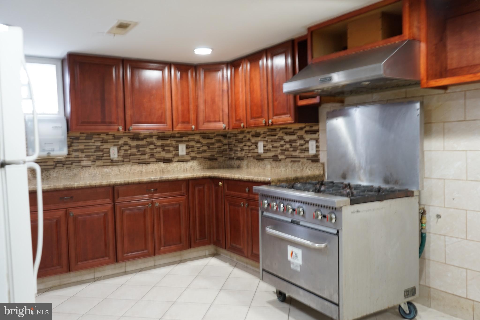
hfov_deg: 63.7
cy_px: 160
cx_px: 240
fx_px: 387
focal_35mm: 29
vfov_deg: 45.0
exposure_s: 1/8
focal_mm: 29
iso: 400
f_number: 3.5
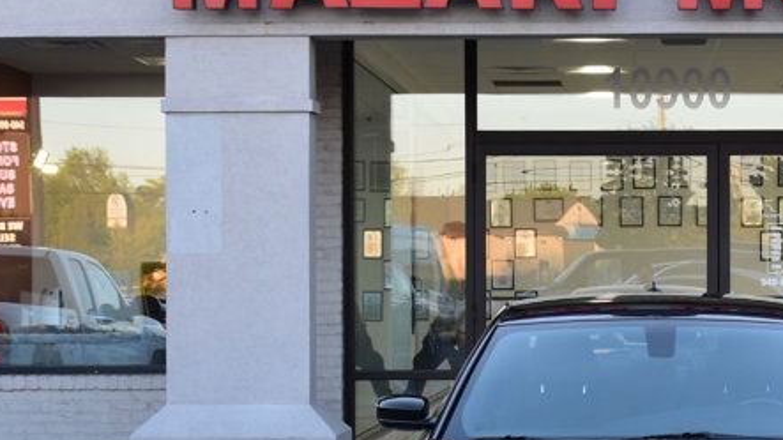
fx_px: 2263
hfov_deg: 19.4
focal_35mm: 109
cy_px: 300
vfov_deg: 11.1
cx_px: 666
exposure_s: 1/60
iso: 400
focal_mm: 30
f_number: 8
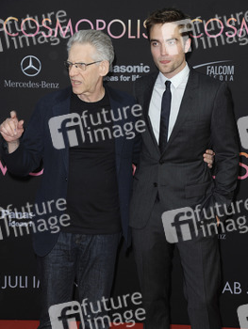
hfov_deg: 16.4
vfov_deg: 21.8
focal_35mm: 90
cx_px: 124
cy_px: 174
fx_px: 859
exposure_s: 1/160
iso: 800
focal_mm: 82
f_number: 6.3
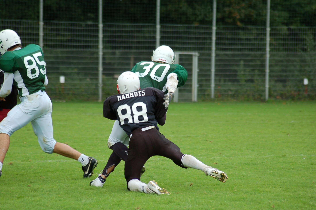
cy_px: 105
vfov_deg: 6.1
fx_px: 1971
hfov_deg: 9.2
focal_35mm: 225
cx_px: 158
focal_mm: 150
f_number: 4.5
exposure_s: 1/640
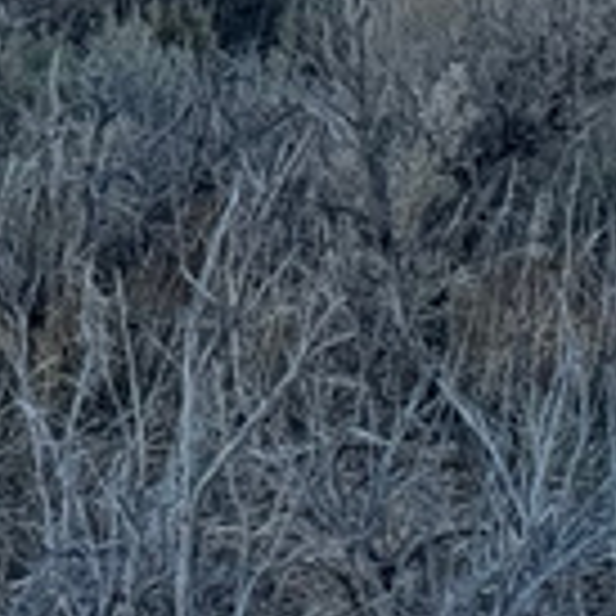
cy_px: -598
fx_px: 6362
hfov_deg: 5.5
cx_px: -513
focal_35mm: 316
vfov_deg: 5.4
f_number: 1.78
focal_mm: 6.76
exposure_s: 1/1770
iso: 64
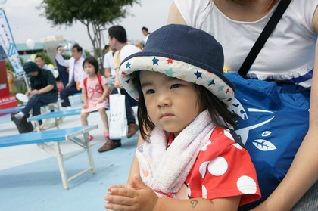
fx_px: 397
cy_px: 106
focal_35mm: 45
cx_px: 159
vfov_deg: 29.8
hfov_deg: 43.6
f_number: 9
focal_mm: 30
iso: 200
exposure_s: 1/320
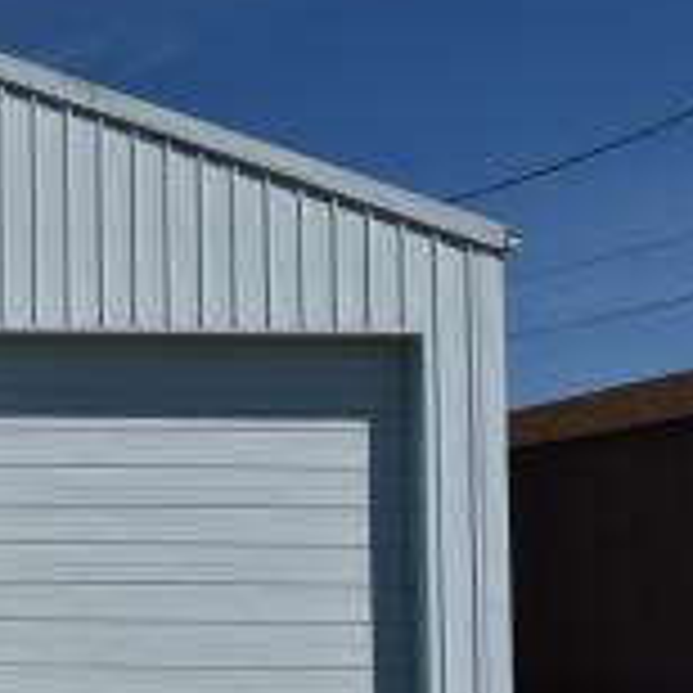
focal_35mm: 67
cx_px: -302
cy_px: 468
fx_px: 1518
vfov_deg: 25.6
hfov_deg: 22.0
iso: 100
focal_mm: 18
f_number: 11
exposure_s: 1/500
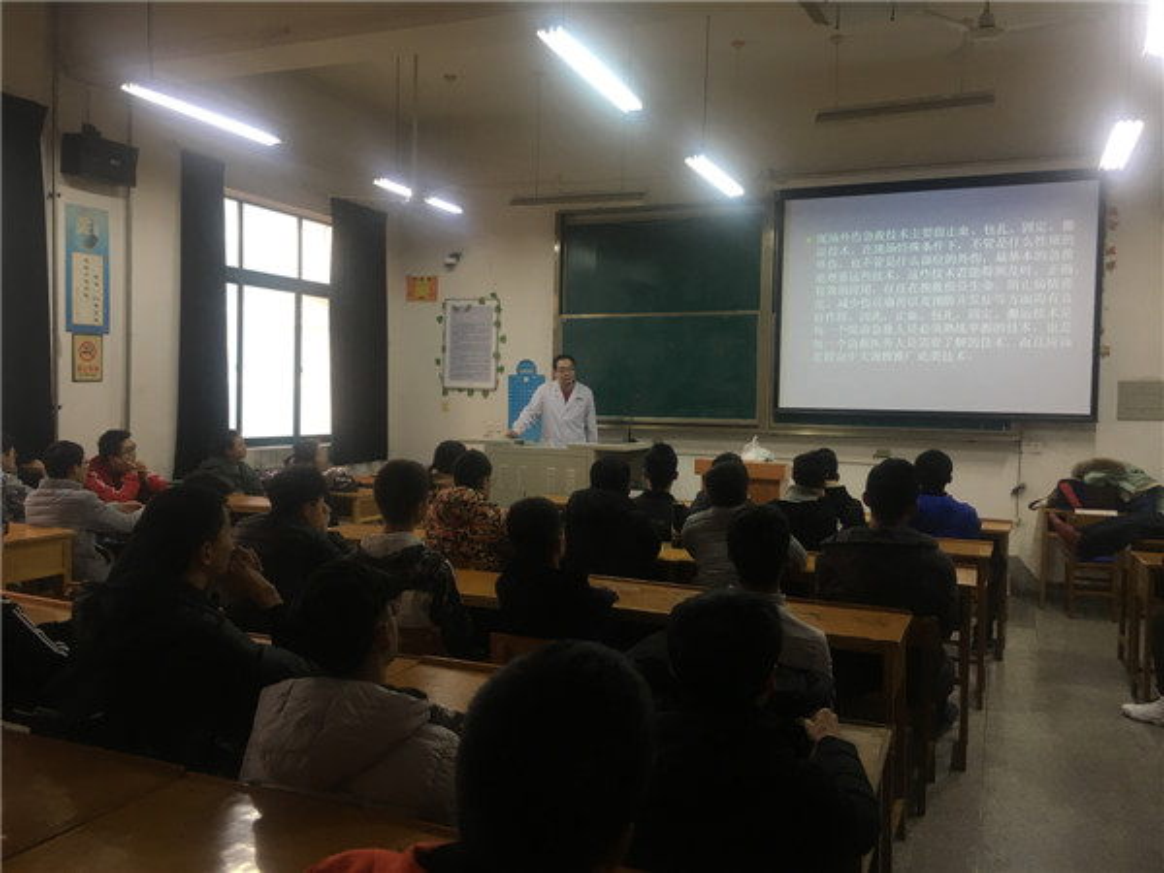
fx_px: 975
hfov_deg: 61.7
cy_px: 436
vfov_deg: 48.2
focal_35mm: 29
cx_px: 582
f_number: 2.2
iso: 64
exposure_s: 1/33
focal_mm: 4.15
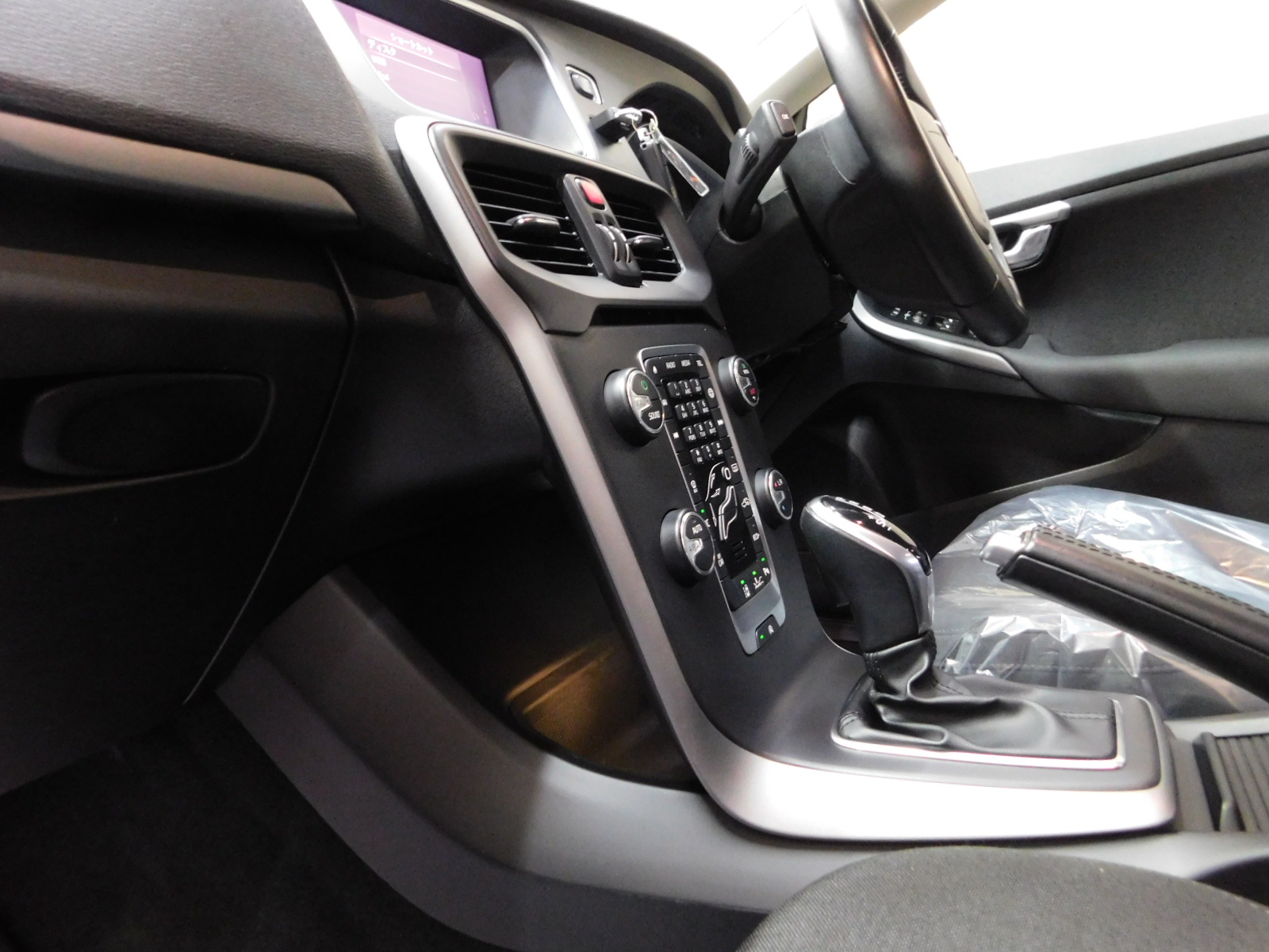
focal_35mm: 23
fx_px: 843
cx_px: 634
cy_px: 476
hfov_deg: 73.9
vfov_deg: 58.9
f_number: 3
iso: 800
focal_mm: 4
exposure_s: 1/6
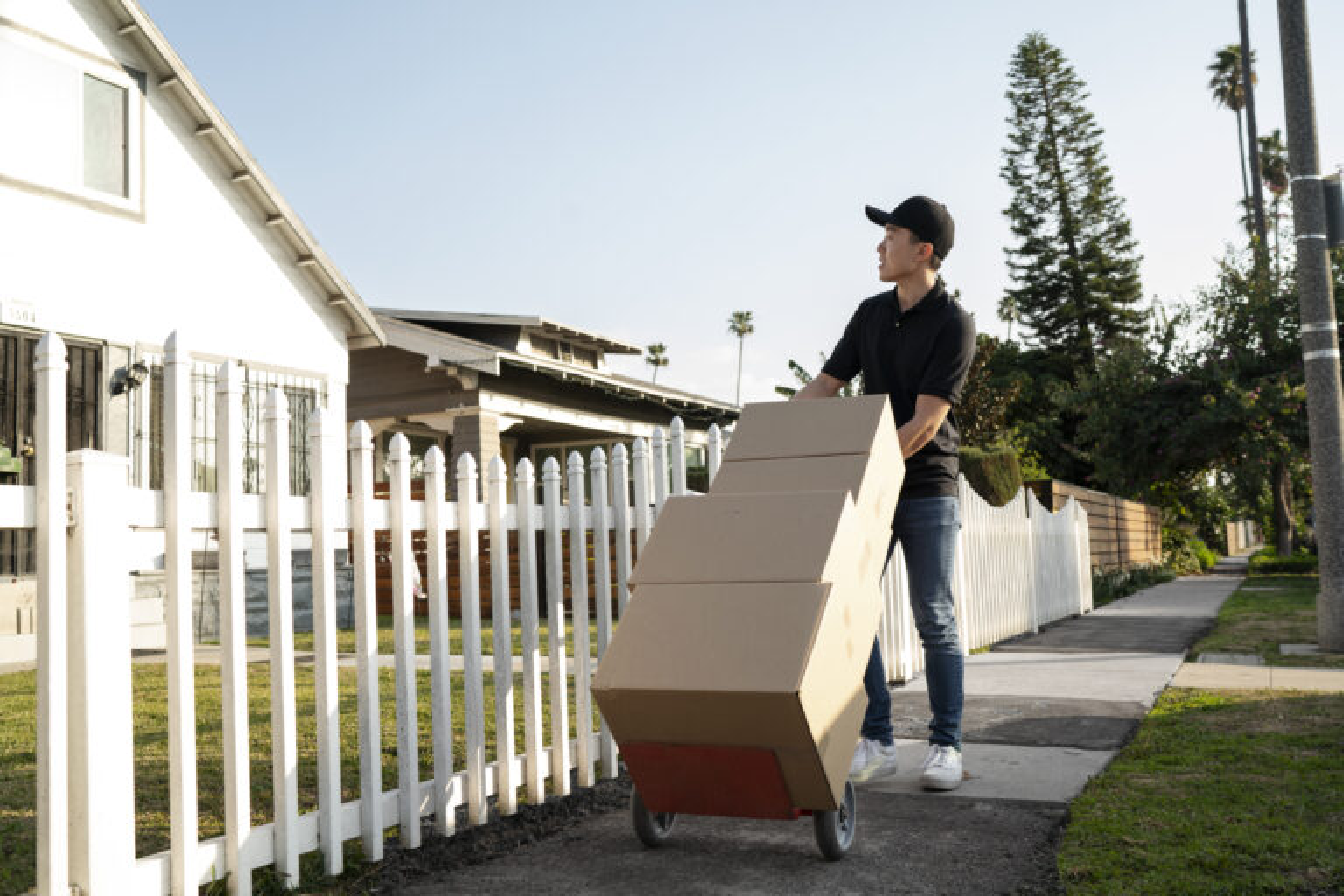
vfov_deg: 37.9
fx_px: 1307
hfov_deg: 54.4
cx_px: 672
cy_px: 448
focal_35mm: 35
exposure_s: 1/100
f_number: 5
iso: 64
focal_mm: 35
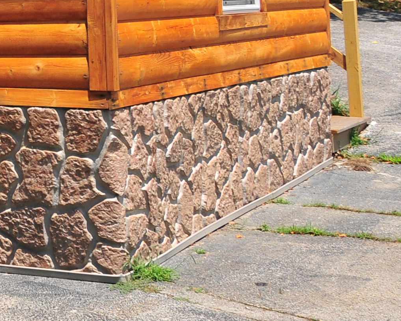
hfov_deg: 15.0
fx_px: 1270
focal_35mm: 107
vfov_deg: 13.7
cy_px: -124
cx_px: -374
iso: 200
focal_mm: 18
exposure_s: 1/500
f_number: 8
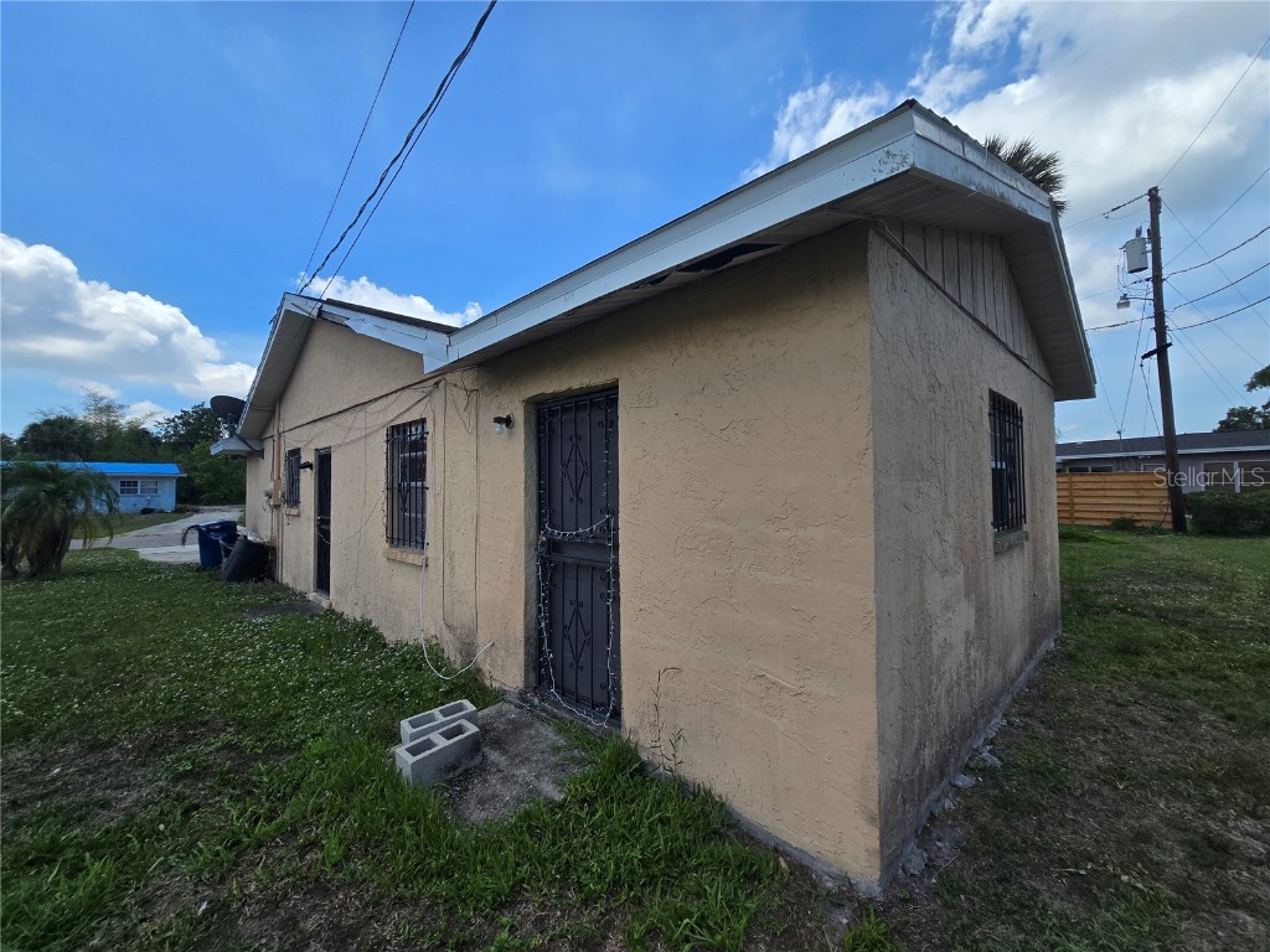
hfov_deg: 106.2
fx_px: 477
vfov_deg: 89.9
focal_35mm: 13
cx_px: 635
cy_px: 476
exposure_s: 1/2082
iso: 50
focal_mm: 2.2
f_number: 2.2
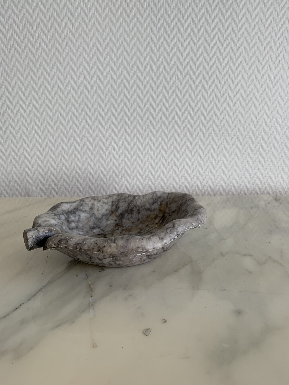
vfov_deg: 67.3
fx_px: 289
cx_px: 144
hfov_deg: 53.1
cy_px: 192
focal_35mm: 26
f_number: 1.8
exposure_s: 1/121
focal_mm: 4.25
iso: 64
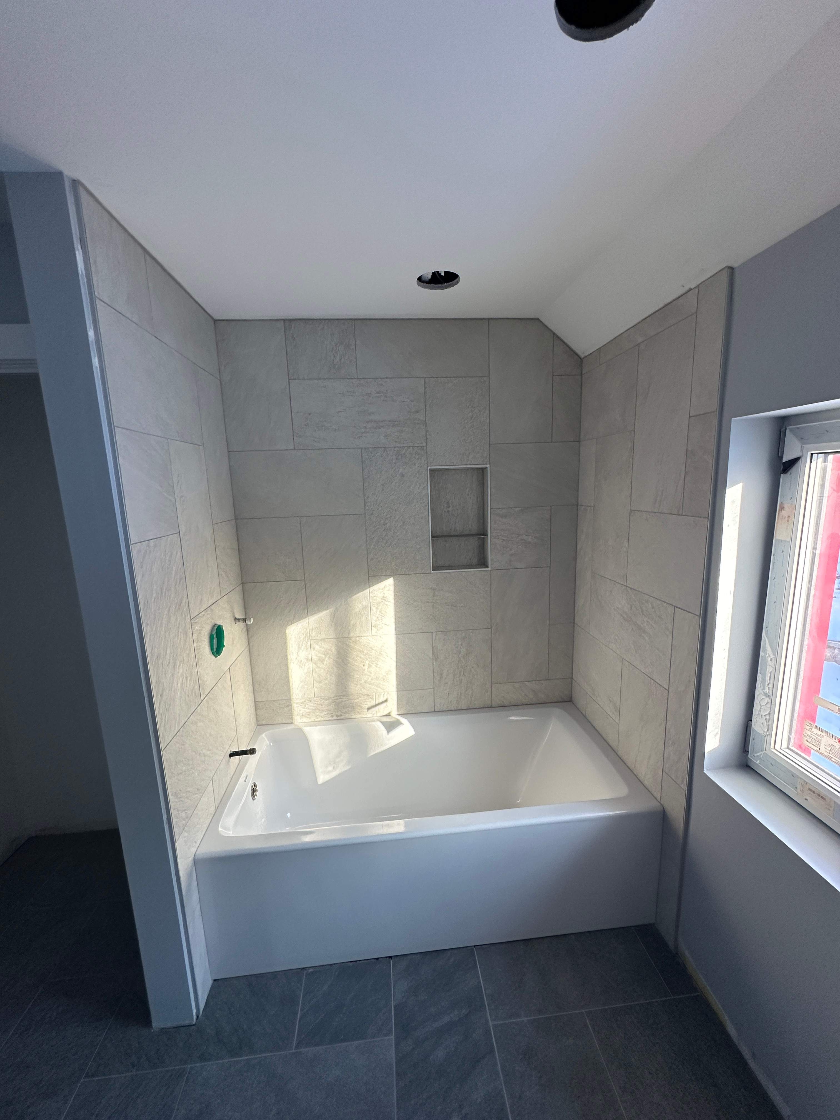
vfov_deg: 102.1
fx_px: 453
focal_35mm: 14
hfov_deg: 85.7
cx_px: 420
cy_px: 560
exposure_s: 1/99
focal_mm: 2.22
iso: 125
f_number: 2.2
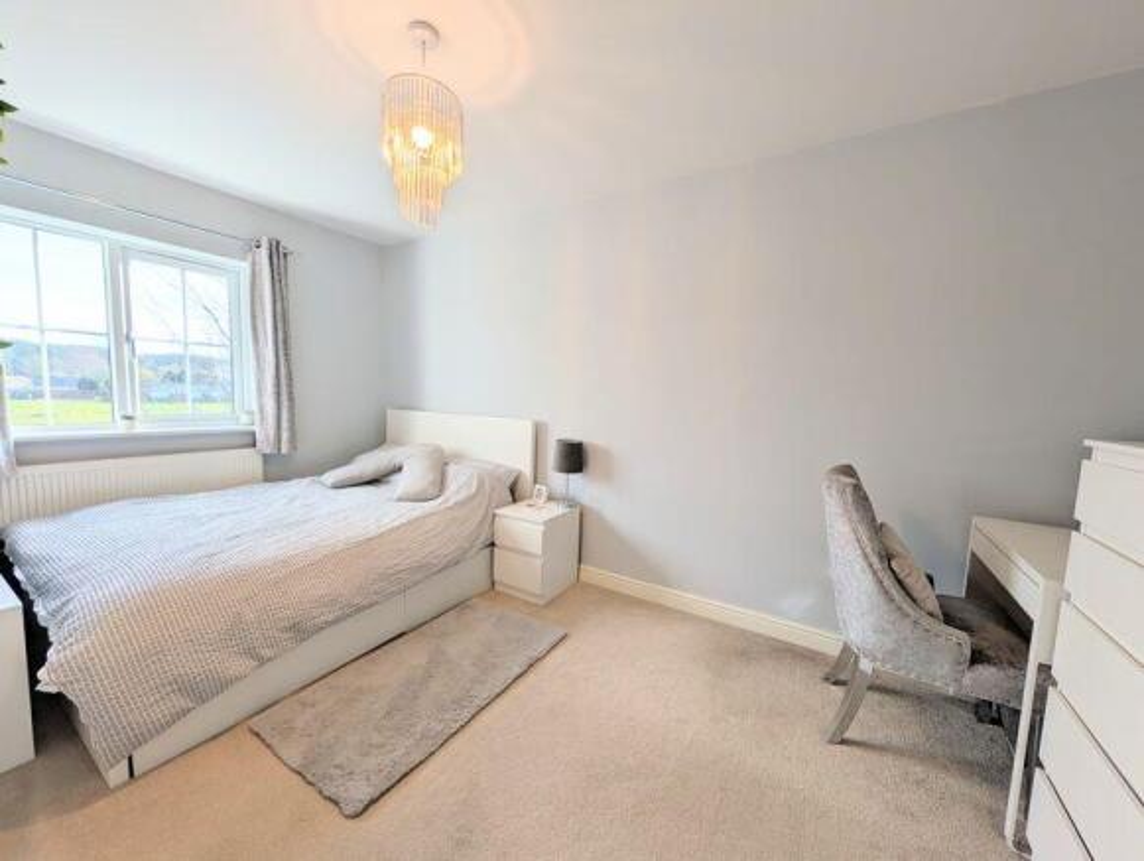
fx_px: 397
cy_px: 430
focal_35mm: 12
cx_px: 572
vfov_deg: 94.6
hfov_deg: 110.5
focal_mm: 2.02
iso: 60
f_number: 1.7
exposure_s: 1/447
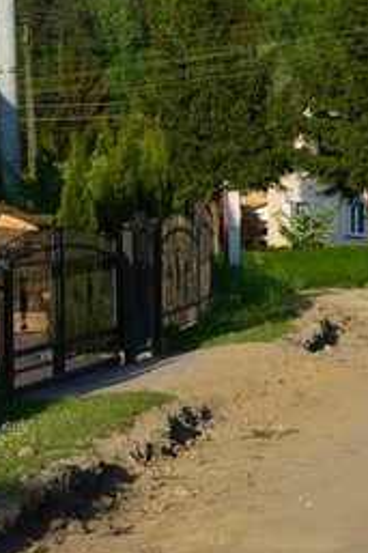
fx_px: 2583
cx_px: 489
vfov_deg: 12.2
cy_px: 367
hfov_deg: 8.0
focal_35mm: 168
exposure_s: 1/125
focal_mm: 45
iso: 125
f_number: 11
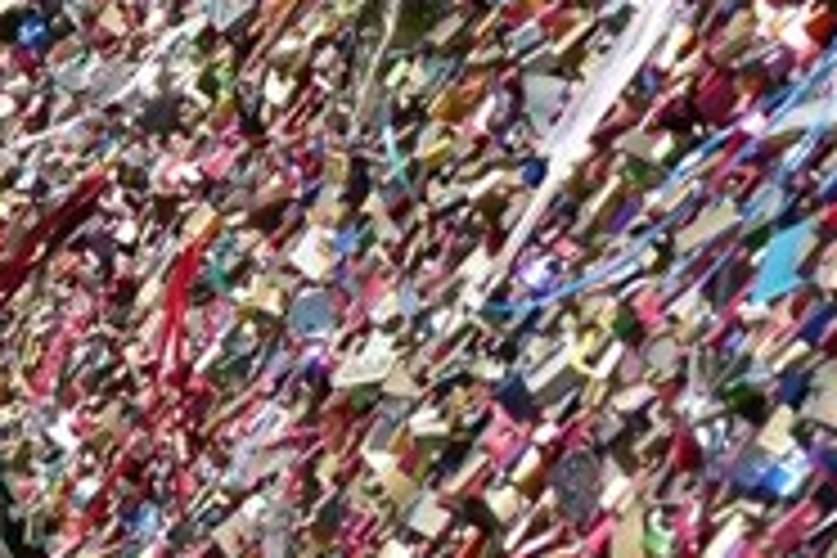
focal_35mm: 779
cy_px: 266
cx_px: 207
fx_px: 18110
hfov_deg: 2.6
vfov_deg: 1.8
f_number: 4
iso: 100
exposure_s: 1/640
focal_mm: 39.3
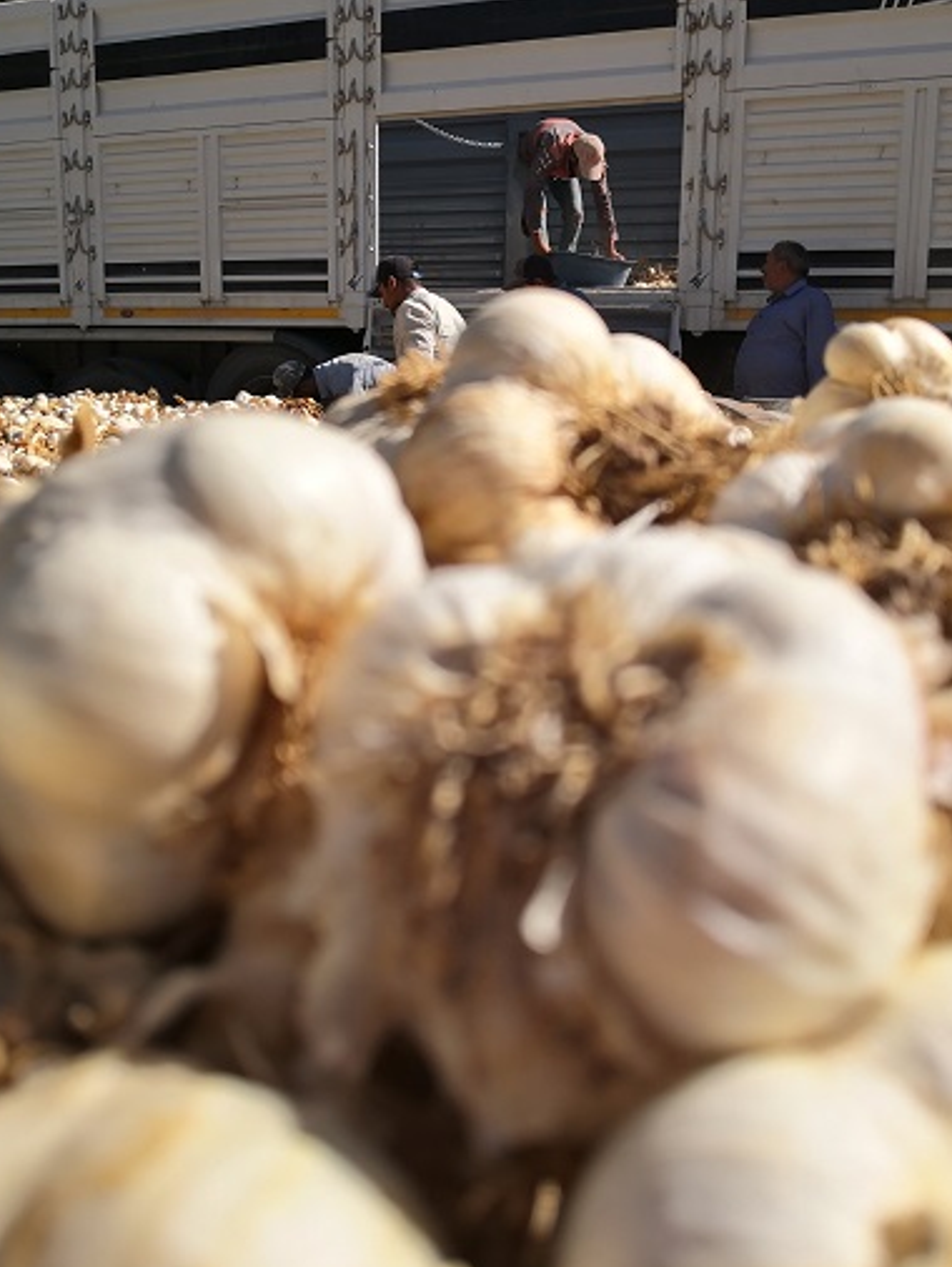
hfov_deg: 44.2
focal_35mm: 32
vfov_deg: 56.6
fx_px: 1172
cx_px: 489
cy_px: 548
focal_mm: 3.95
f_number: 1.6
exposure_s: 1/2353
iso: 50
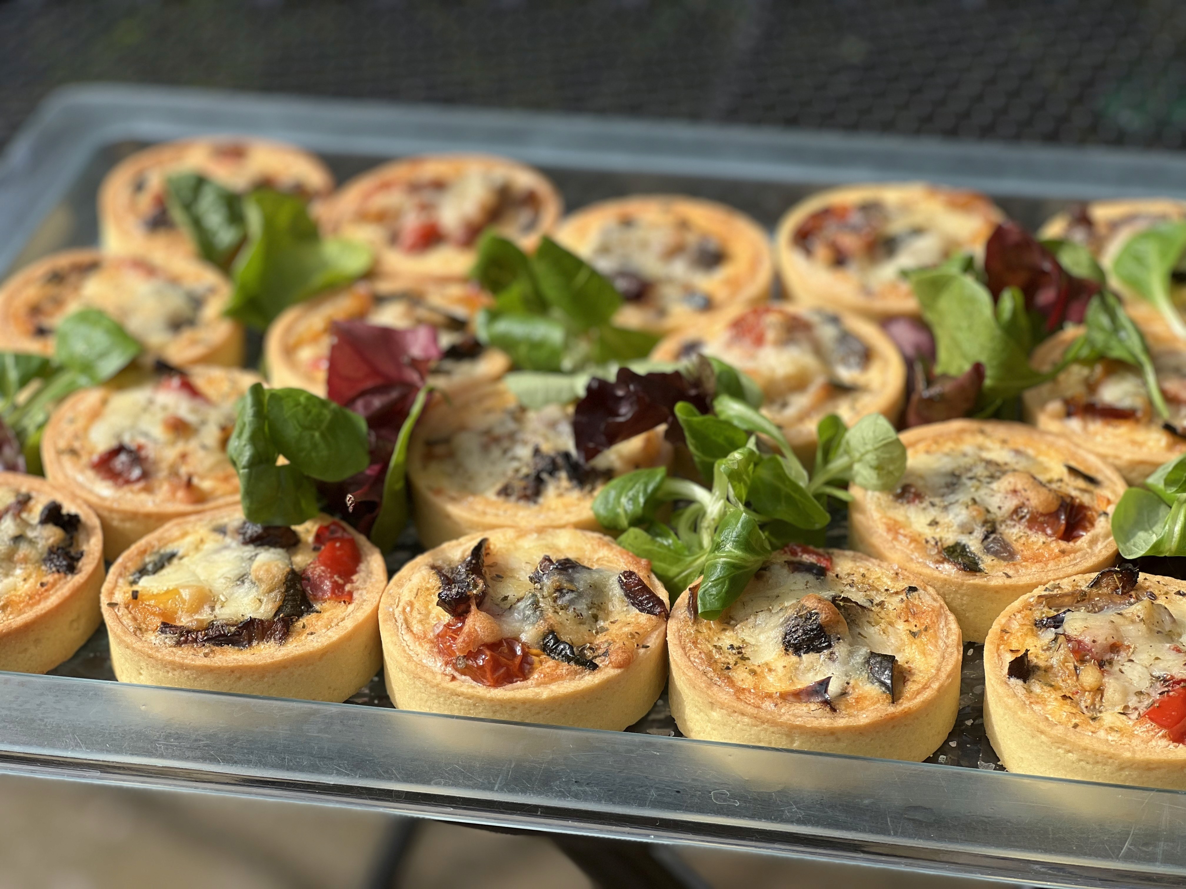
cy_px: 444
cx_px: 593
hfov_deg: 25.3
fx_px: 2638
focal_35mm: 77
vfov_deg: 19.1
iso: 32
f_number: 2.8
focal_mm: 9
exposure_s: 1/371
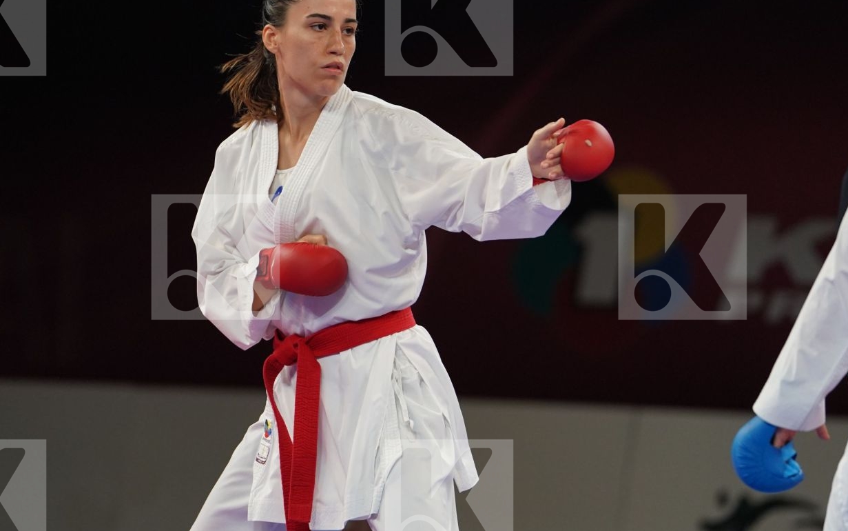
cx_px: 449
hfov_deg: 7.0
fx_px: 6889
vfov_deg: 4.4
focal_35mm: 298
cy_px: 257
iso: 1600
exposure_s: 1/1000
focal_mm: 200
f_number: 2.8
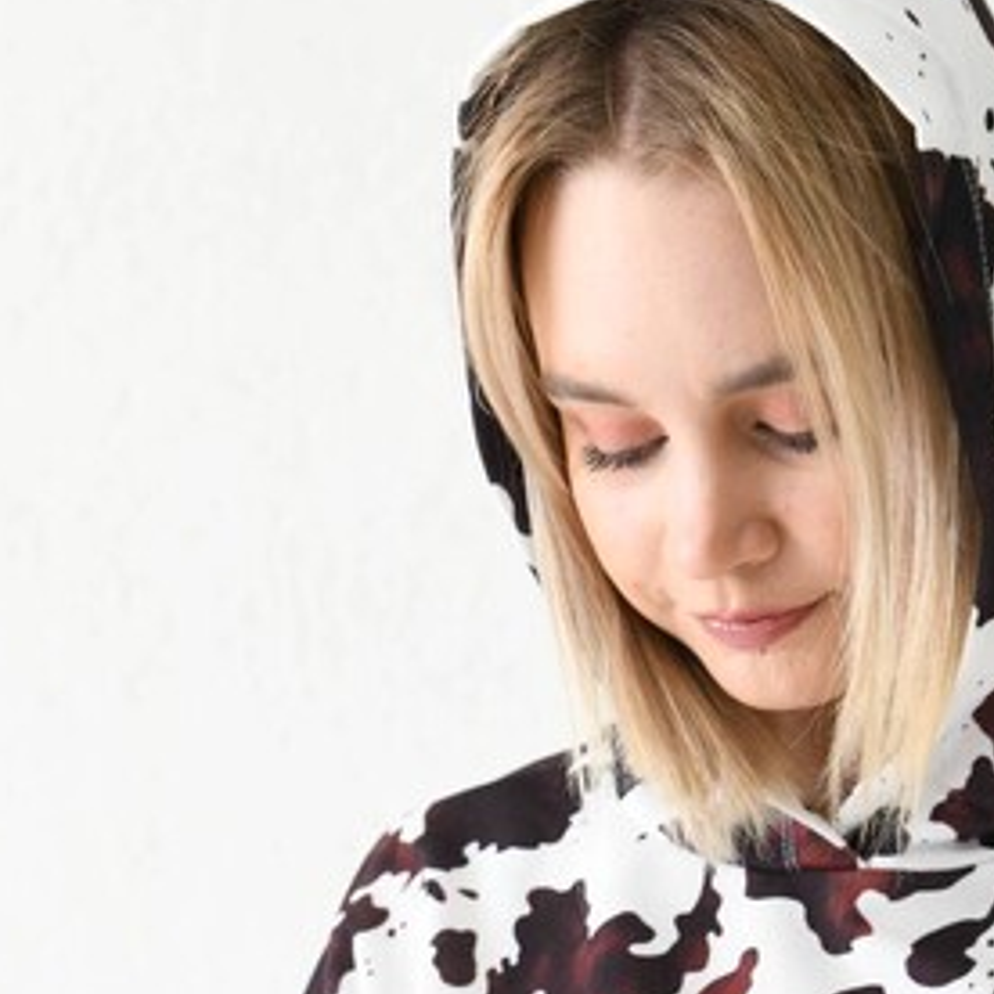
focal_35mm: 120
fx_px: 3898
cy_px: 1124
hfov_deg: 14.5
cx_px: 677
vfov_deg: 14.2
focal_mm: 52
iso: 100
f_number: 5.6
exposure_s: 1/160
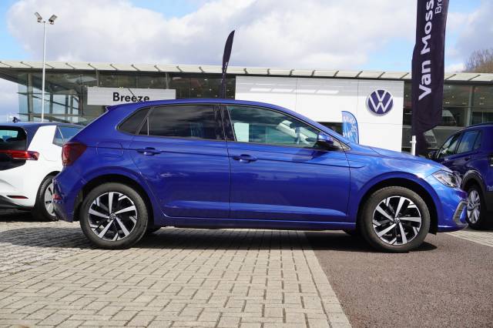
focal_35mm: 40
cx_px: 246
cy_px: 164
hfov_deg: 47.9
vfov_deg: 33.0
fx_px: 554
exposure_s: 1/100
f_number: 8
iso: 100
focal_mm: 27
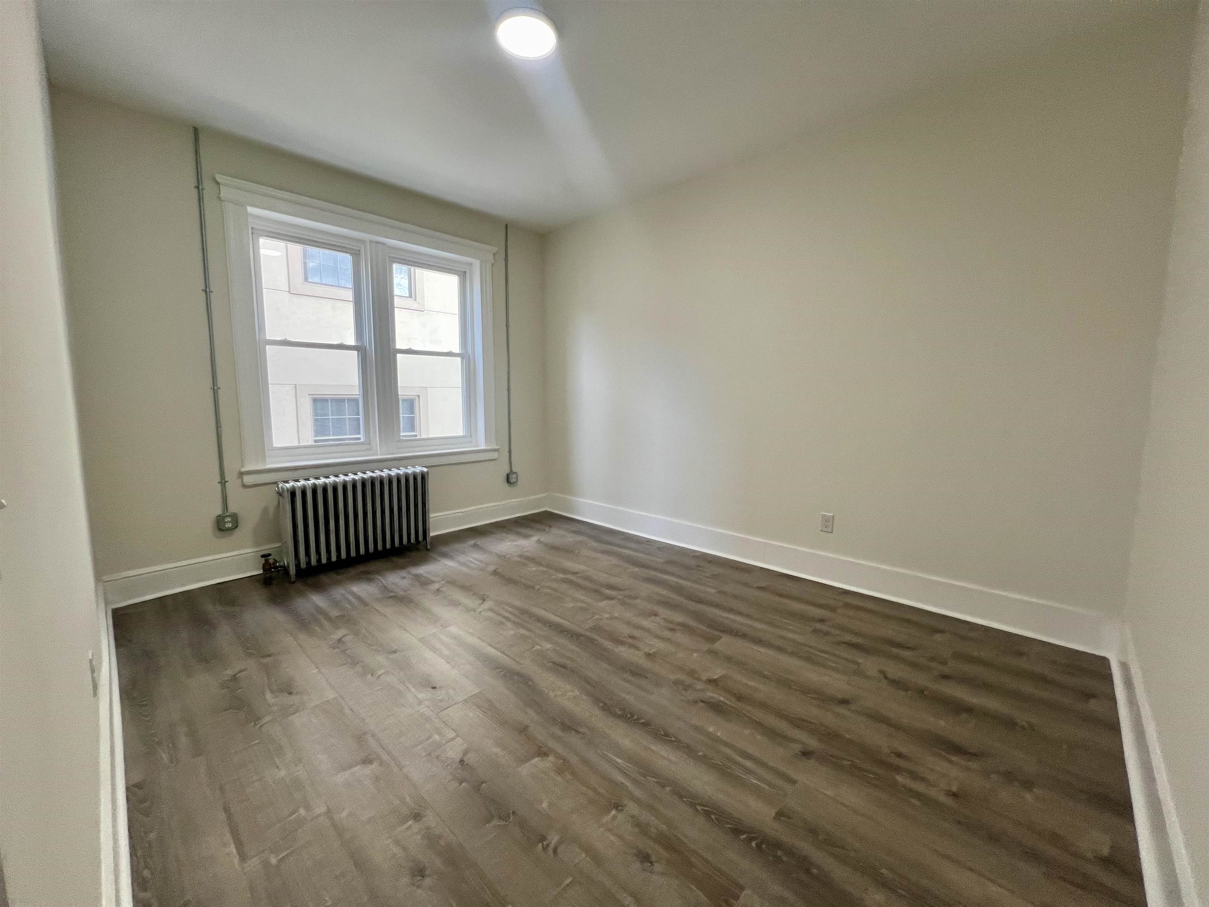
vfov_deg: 89.9
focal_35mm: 13
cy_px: 454
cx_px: 604
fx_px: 454
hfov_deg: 106.2
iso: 200
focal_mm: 1.57
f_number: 1.8
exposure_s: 1/120
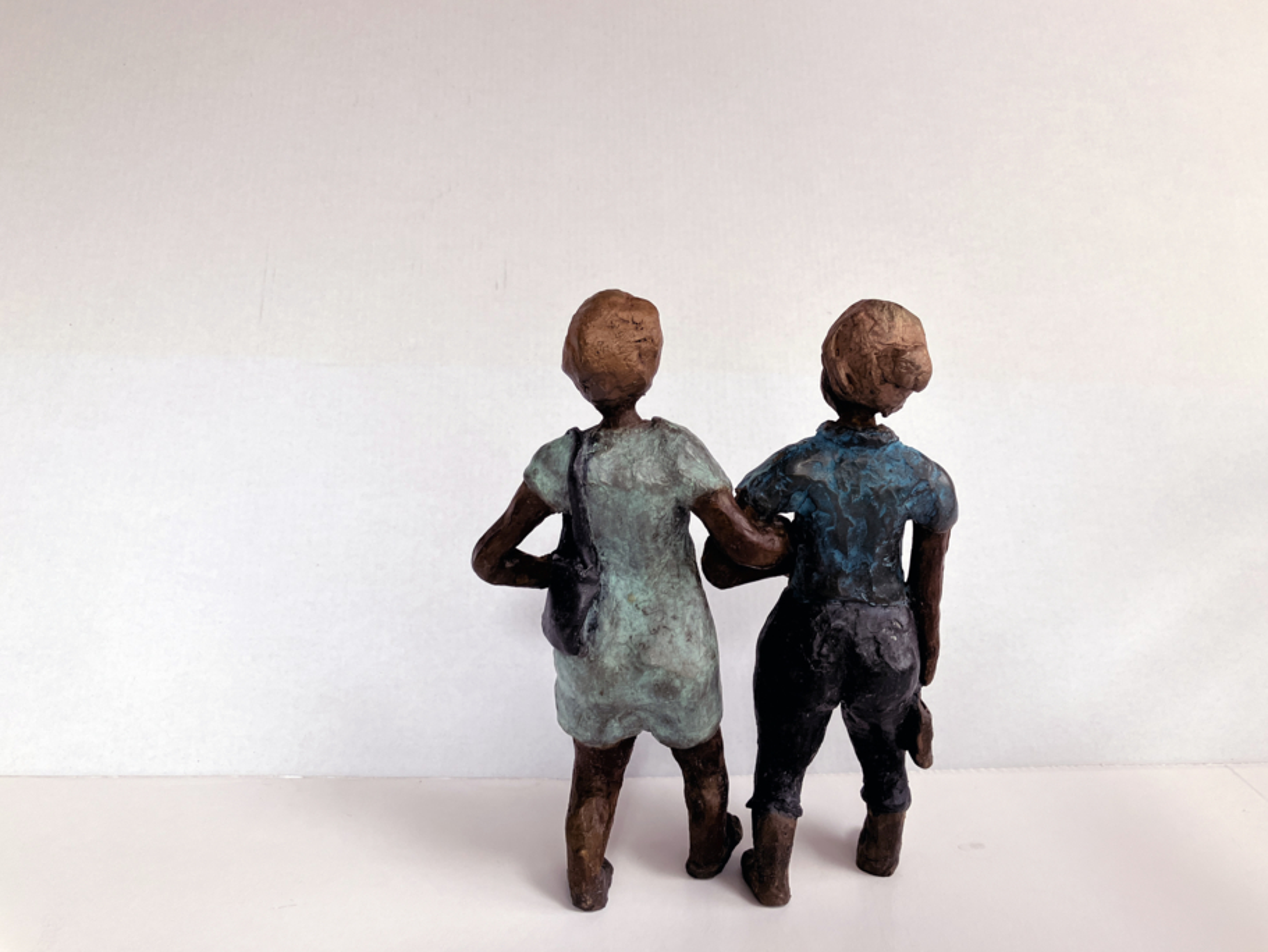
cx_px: 656
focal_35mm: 29
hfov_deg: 61.6
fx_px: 1063
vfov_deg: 48.3
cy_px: 465
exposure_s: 1/100
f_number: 1.8
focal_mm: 3.99
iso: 32
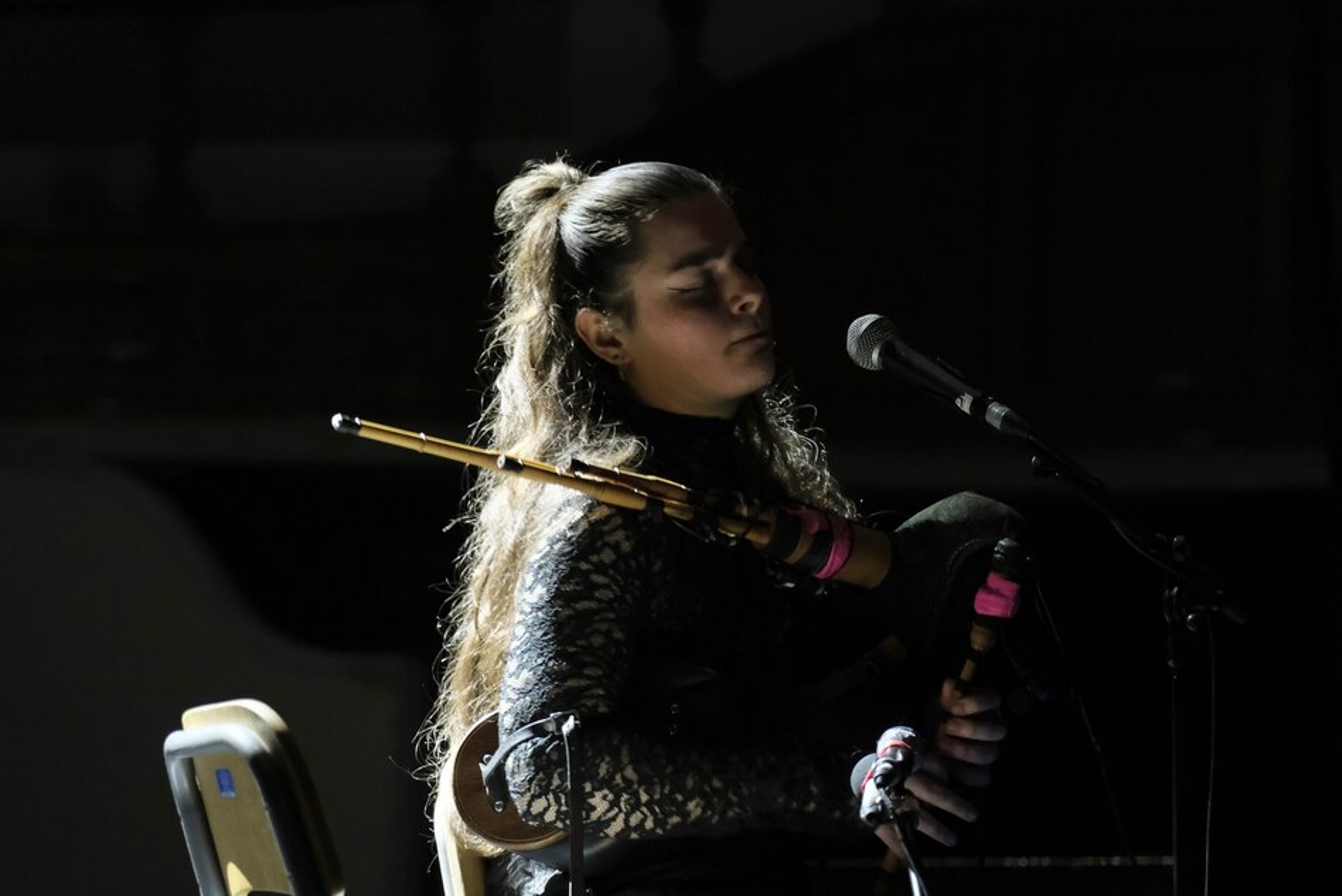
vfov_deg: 6.5
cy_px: 448
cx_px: 671
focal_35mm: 210
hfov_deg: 9.8
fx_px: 7832
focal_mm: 140
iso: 4000
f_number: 2.8
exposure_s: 1/20
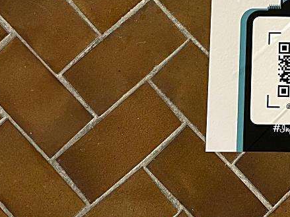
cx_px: 294
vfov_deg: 22.2
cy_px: 8
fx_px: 536
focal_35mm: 64
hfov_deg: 28.3
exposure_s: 1/50
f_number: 1.6
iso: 320
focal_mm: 5.1
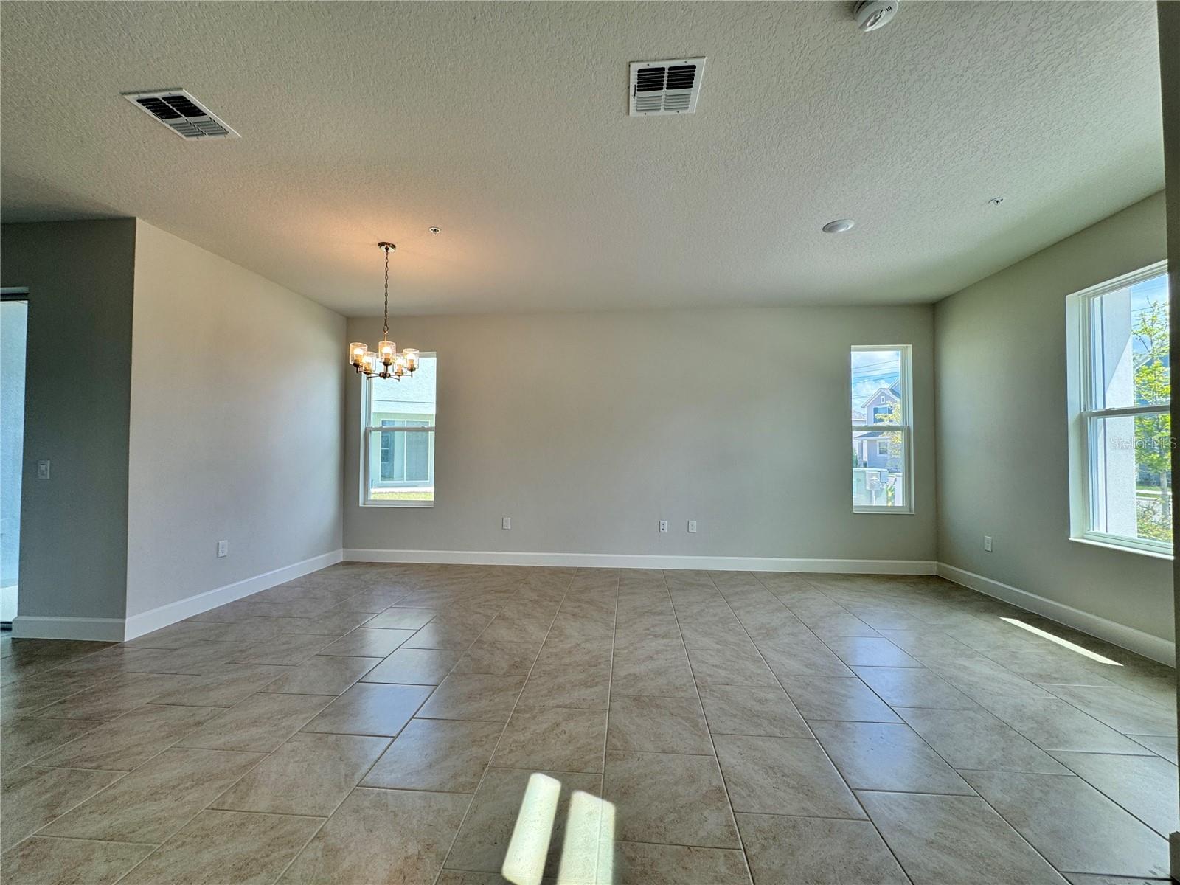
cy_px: 442
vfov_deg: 85.7
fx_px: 477
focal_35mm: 14
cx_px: 590
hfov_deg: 102.1
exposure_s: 1/143
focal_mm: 2.22
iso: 40
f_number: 2.2
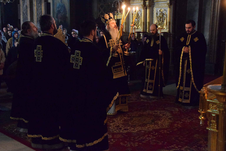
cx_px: 104
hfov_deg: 42.7
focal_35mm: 46
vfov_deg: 29.2
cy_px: 73
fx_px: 289
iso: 10000
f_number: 4
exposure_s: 1/20
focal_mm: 28
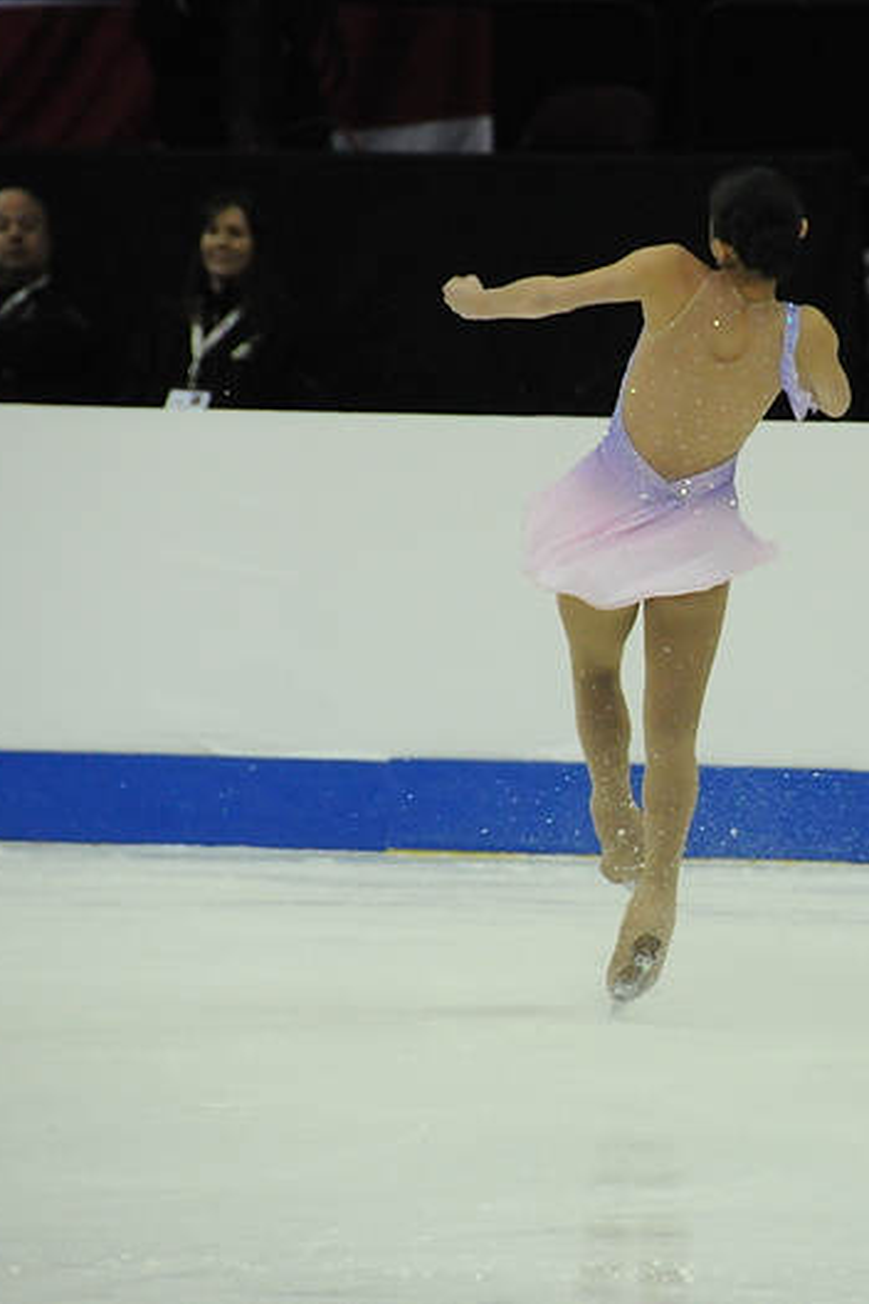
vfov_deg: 4.5
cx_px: 812
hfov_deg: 3.0
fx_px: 16437
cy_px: 653
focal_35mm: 454
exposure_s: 1/1000
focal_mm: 200
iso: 3200
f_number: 5.6
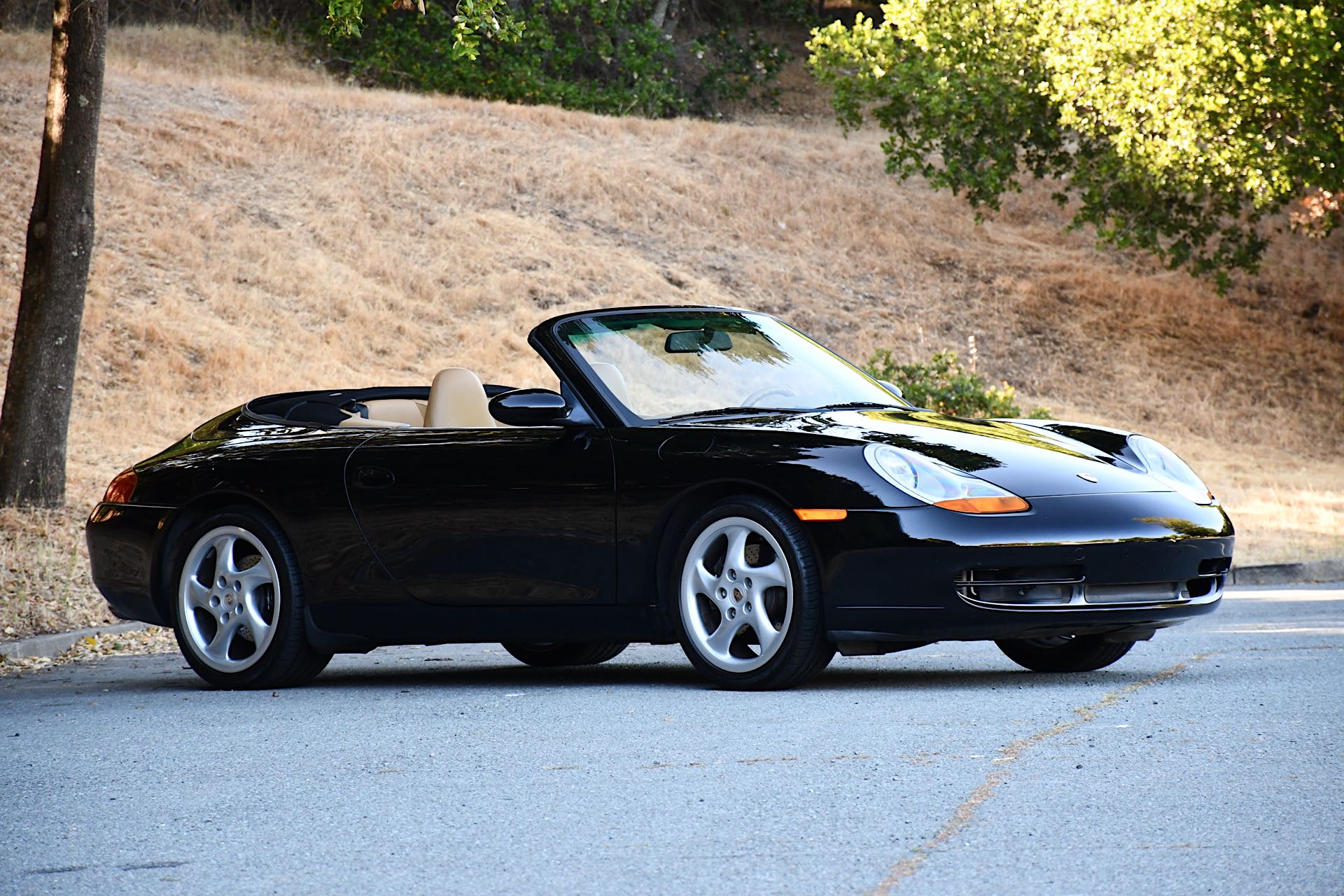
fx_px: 6831
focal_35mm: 183
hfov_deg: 11.2
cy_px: 448
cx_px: 672
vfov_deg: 7.5
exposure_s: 1/250
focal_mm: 122
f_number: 5.6
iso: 1100
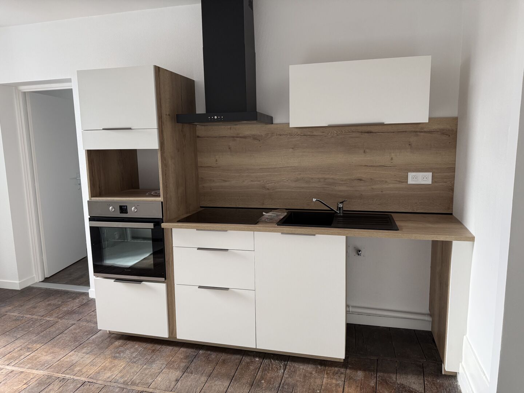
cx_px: 262
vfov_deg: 56.8
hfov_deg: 71.6
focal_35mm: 24
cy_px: 196
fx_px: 363
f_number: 1.78
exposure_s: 1/87
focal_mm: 6.76
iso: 200
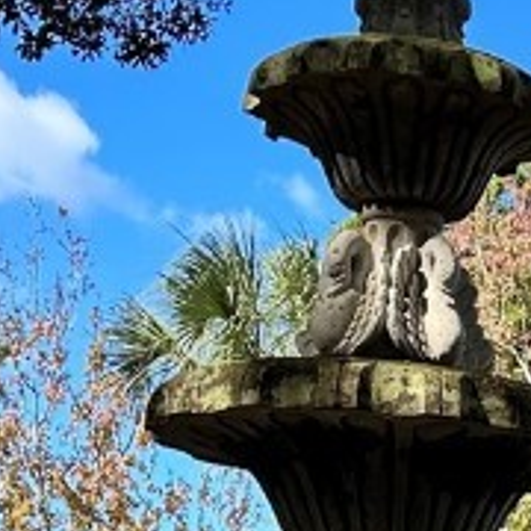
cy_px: 826
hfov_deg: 13.8
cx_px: 720
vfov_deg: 13.5
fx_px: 2100
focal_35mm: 121
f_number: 1.78
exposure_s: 1/1562
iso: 80
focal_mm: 6.86
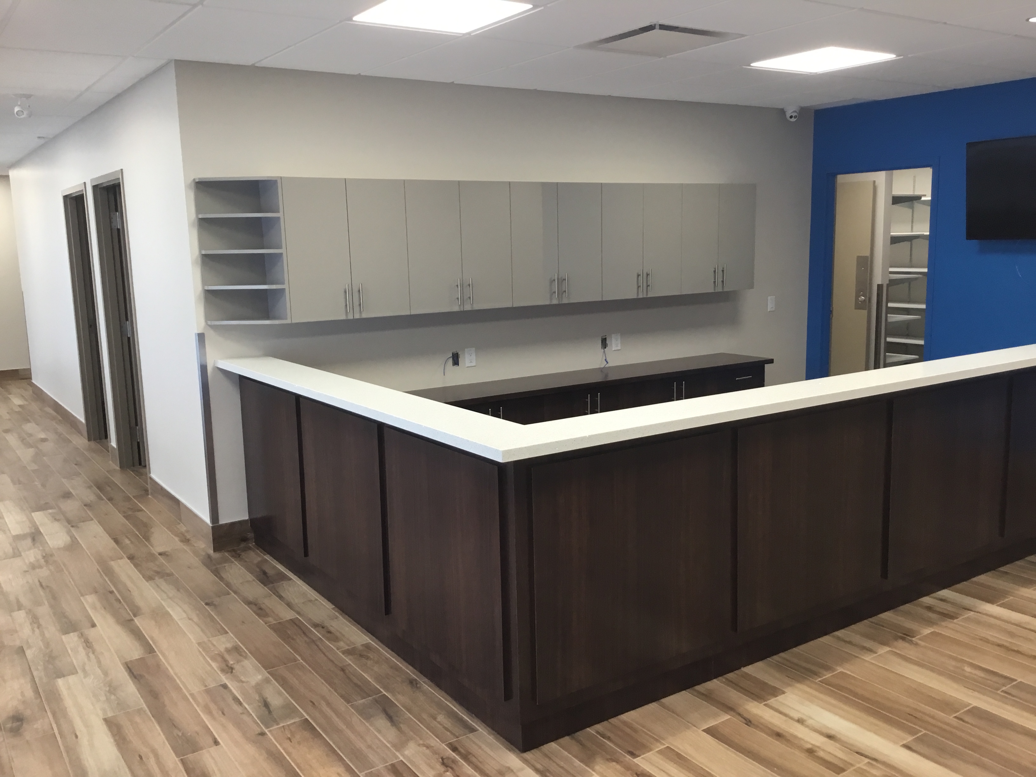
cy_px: 388
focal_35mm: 31
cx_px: 518
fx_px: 928
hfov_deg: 58.4
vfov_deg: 45.4
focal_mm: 3.3
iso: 50
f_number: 2.4
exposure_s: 1/30
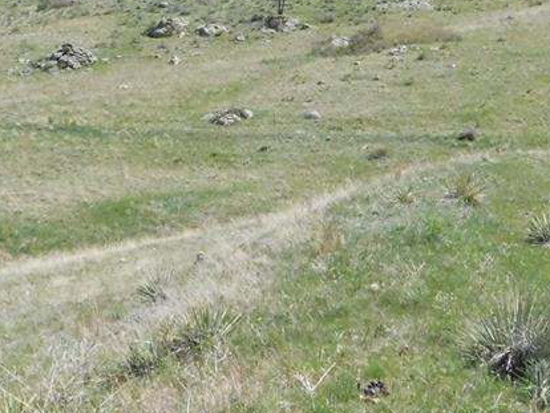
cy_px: -17
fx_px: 1415
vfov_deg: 16.2
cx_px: 230
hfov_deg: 22.0
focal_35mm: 89
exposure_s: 1/1500
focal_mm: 6.3
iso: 800
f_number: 7
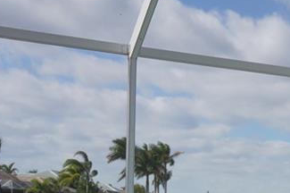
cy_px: 283
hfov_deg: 22.2
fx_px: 684
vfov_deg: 15.0
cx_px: 344
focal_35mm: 85
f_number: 11
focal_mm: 18
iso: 100
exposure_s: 1/160
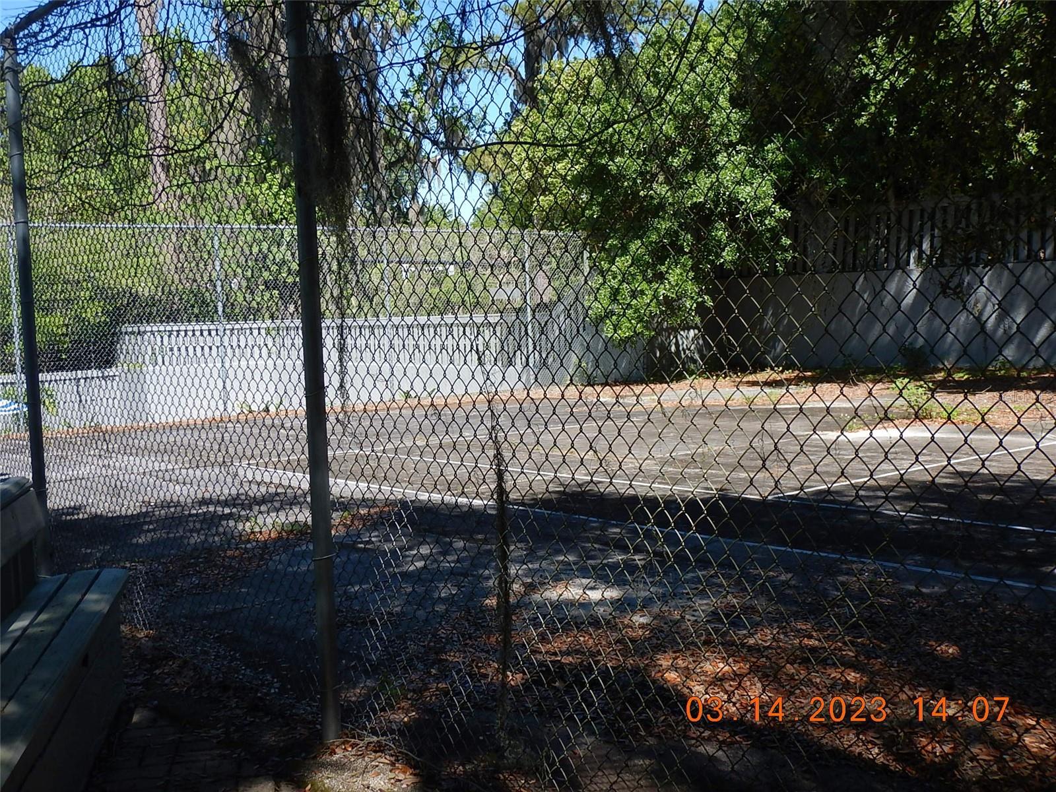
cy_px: 396
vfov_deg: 36.0
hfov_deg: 46.8
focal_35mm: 40
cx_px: 528
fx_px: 1220
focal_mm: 7.2
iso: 125
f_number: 4.2
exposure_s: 1/400
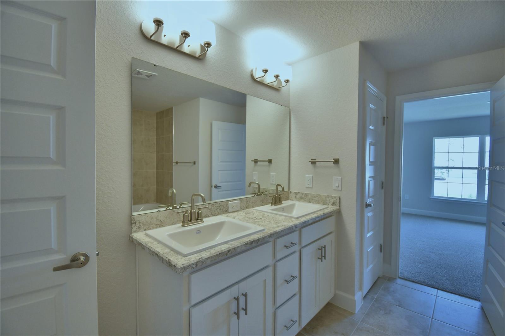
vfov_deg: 77.3
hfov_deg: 100.4
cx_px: 252
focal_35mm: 15
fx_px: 210
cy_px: 168
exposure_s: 1/100
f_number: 4.5
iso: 400
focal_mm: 10
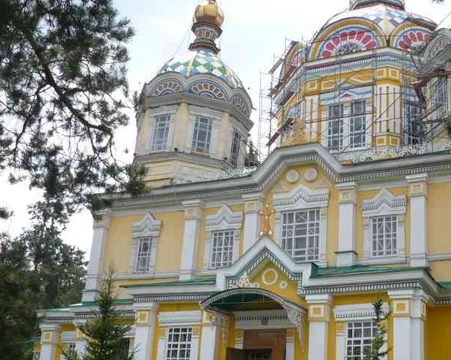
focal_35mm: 50
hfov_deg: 36.8
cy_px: 200
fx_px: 667
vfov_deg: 30.2
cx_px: 314
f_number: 2.8
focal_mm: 5.8
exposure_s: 1/1000
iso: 100
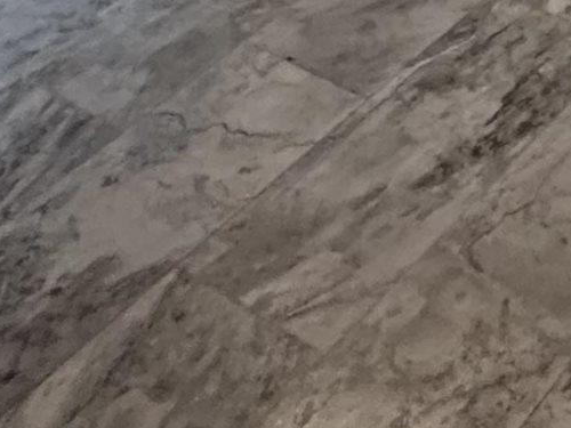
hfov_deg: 18.9
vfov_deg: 11.0
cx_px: 944
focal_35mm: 86
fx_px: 1419
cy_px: -858
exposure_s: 1/120
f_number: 2.2
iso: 320
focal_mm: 2.22
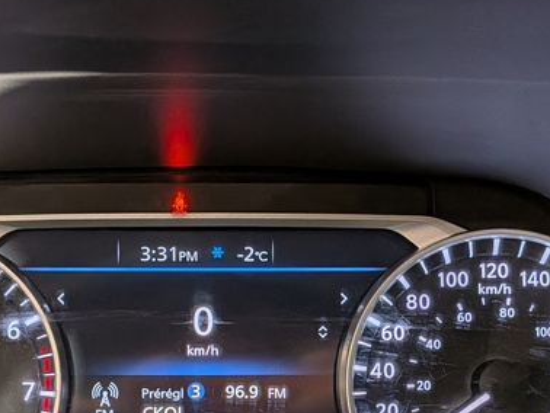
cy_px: 352
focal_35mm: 65
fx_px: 1033
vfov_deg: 22.2
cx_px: 204
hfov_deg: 29.7
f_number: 1.7
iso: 41
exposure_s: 1/120
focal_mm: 4.53
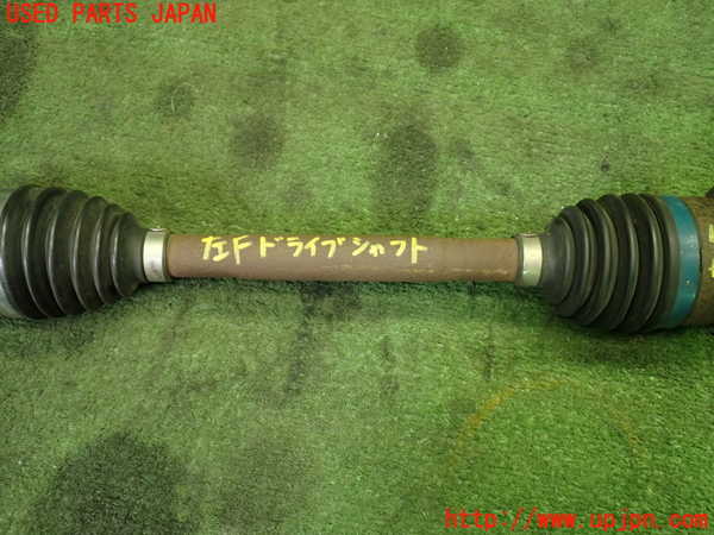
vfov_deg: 44.2
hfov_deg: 56.8
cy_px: 268
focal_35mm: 32
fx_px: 660
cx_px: 357
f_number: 2.4
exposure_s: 1/30
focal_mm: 5.79
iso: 250
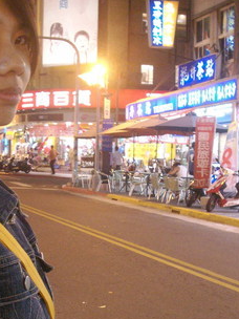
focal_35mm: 73
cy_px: 254
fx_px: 672
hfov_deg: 20.1
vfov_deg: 26.2
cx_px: 93
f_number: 3.5
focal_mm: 7.7
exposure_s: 1/10
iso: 160
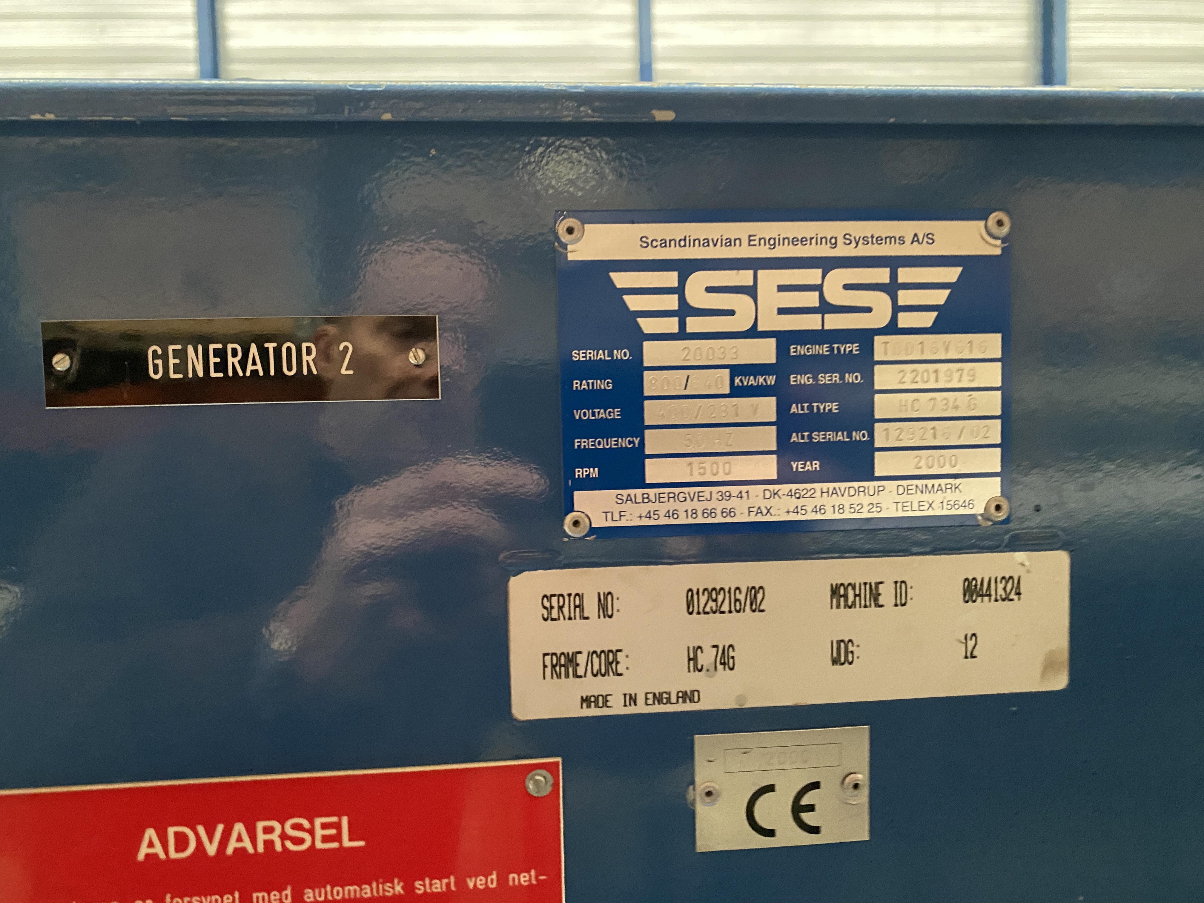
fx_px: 904
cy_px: 452
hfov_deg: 67.3
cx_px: 602
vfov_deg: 53.1
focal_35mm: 26
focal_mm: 4.25
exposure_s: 1/25
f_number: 1.8
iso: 640
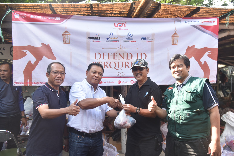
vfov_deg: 43.6
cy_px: 78
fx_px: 195
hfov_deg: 61.9
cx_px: 117
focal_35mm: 30
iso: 640
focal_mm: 30
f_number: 4
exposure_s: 1/500
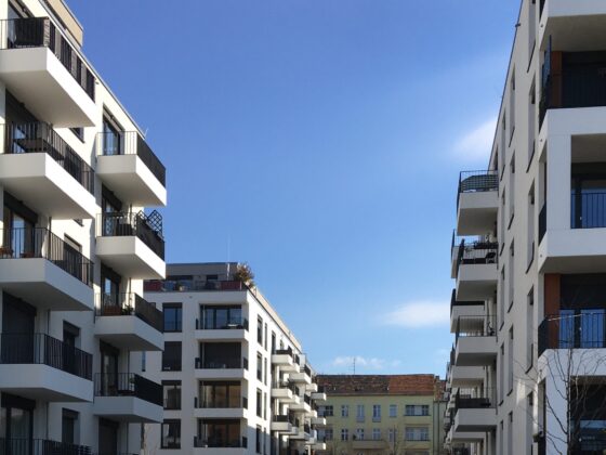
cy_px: 228
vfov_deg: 48.2
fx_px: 508
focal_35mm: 29
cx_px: 303
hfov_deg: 61.7
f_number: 2.2
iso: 25
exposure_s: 1/1261
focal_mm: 4.15
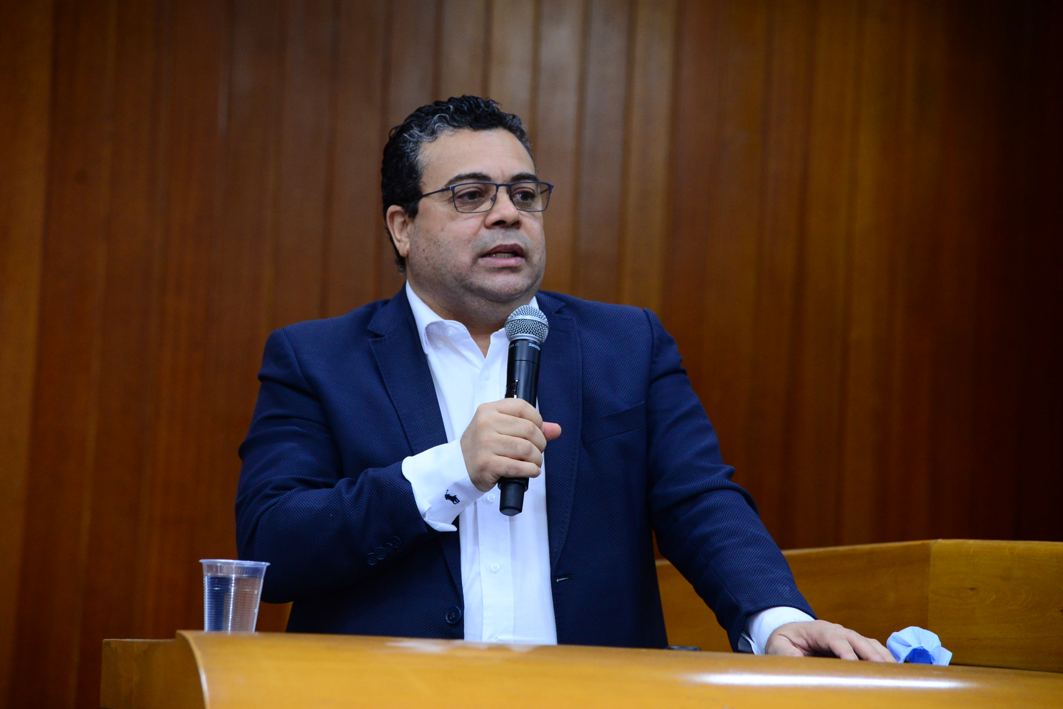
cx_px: 532
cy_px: 354
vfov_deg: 11.4
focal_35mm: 120
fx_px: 3545
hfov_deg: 17.1
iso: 1600
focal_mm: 120
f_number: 4.5
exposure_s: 1/60
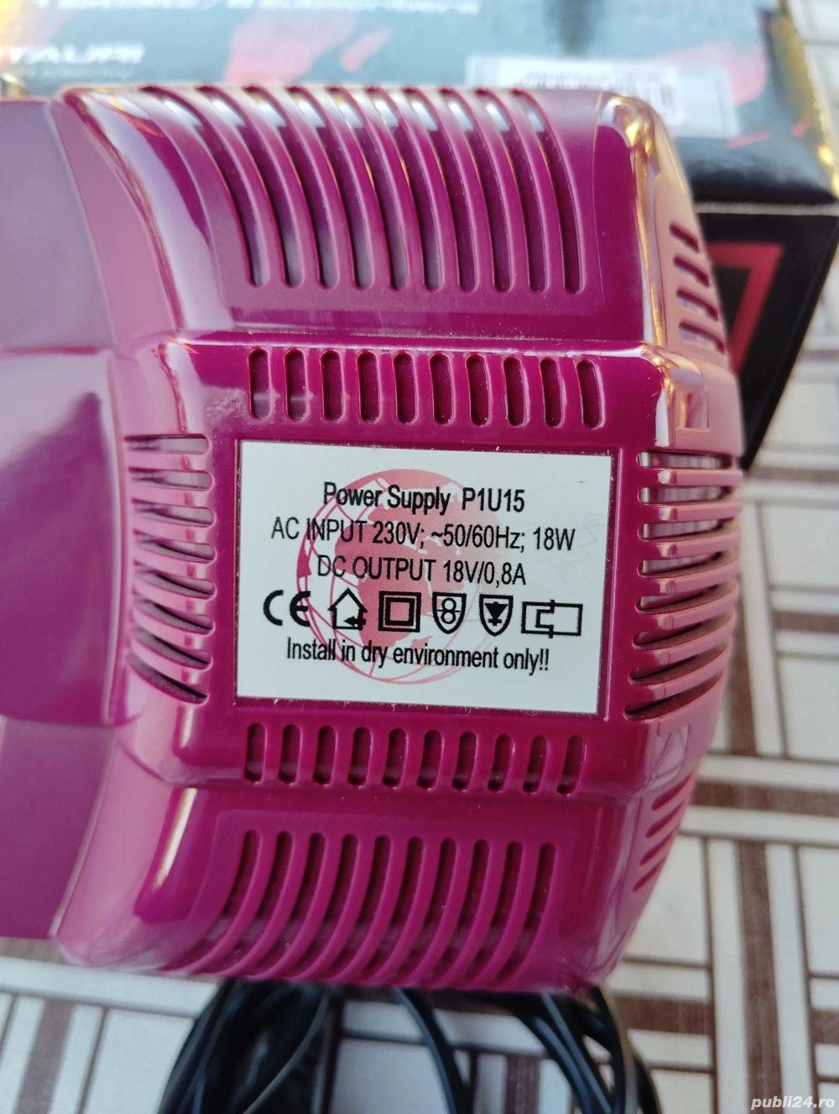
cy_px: 557
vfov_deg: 63.4
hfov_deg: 49.9
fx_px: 903
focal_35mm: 28
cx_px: 420
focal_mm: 4.22
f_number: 1.8
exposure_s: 1/100
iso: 392
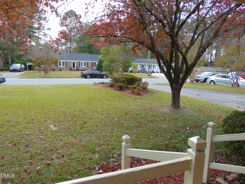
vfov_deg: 54.9
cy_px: 92
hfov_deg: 69.4
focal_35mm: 25
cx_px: 122
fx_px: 177
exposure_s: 1/250
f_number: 3
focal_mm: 4.5
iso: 80
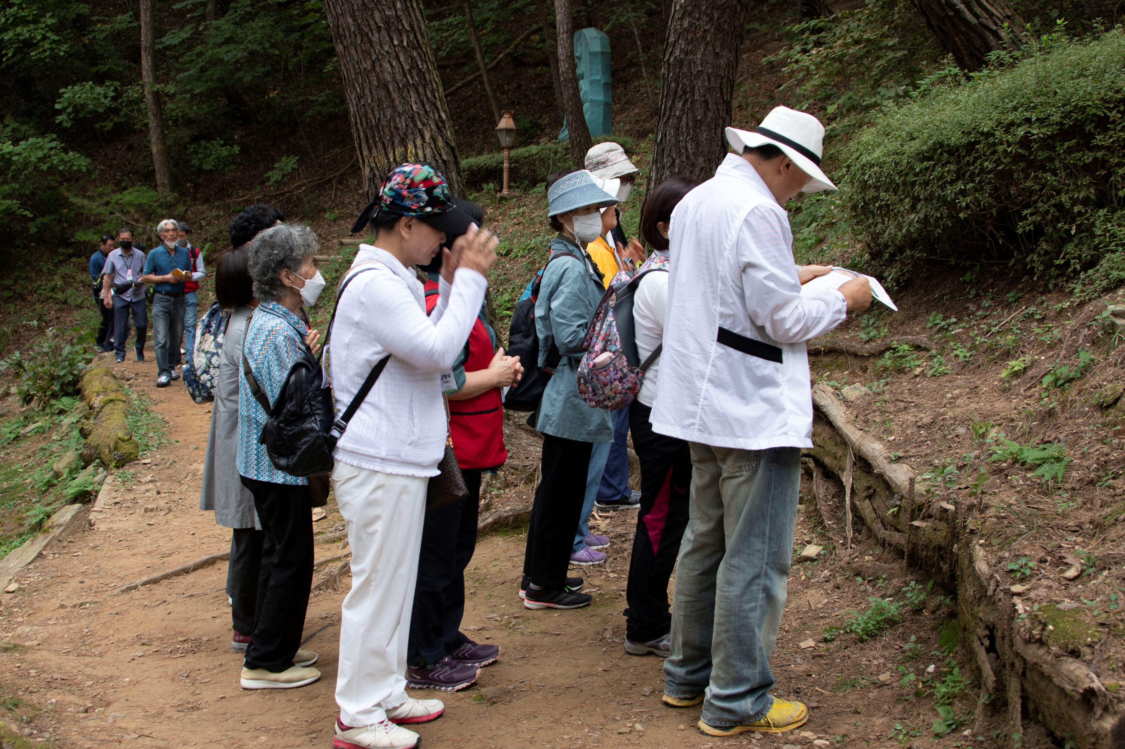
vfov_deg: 31.9
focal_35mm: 42
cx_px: 562
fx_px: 1312
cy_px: 374
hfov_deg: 46.4
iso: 100
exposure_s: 1/40
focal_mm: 28
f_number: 4
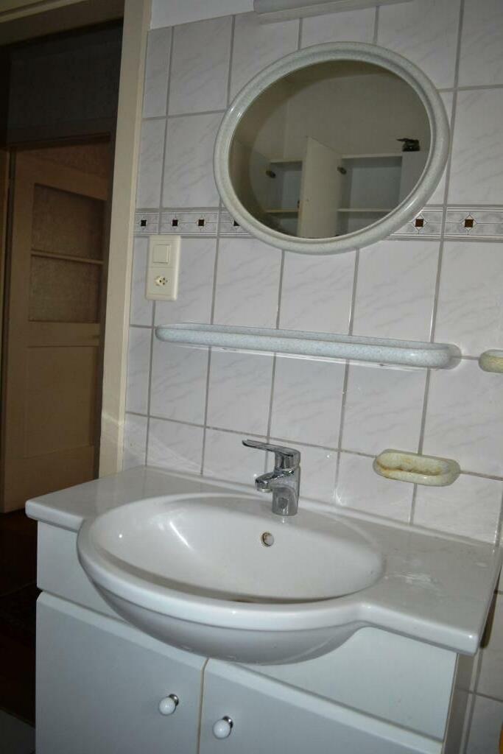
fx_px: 566
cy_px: 377
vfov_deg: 67.4
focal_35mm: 27
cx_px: 252
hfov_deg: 47.9
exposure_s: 1/60
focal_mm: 18
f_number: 3.5
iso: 800
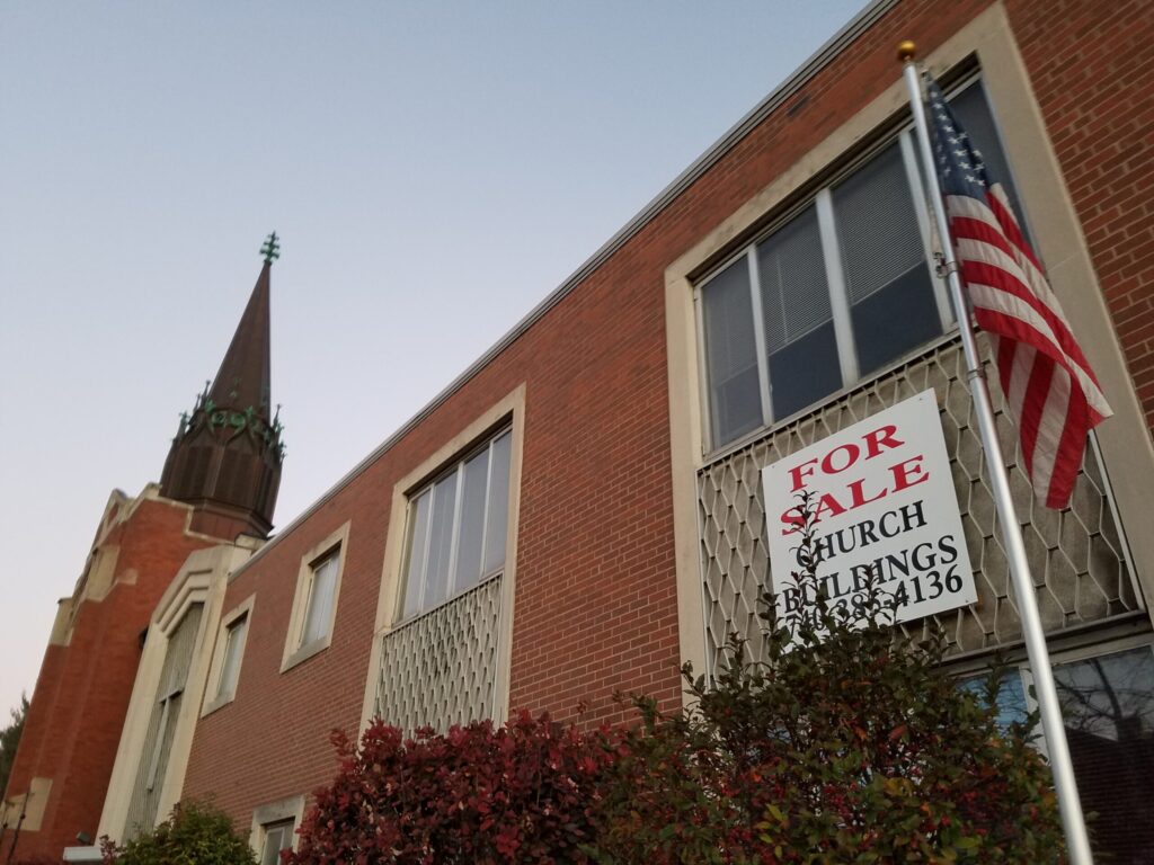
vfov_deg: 53.1
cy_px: 432
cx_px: 577
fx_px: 867
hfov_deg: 67.3
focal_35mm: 26
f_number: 1.7
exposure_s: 1/40
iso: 160
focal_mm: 4.2
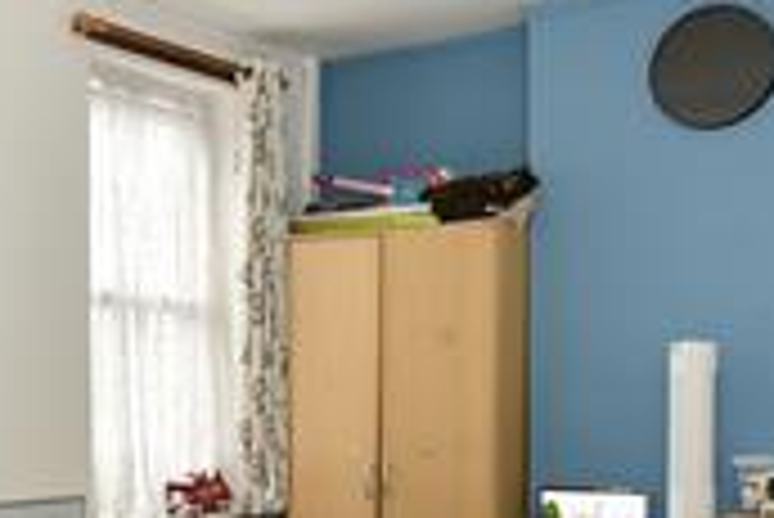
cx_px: 76
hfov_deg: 33.2
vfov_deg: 23.5
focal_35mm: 57
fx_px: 1227
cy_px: 399
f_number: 8
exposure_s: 1/15
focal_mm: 14
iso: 400
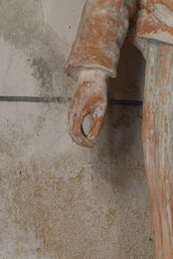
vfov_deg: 4.2
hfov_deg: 2.8
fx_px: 3517
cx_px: 230
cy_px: 45
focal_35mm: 488
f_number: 8
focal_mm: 180
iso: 64
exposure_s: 1.3
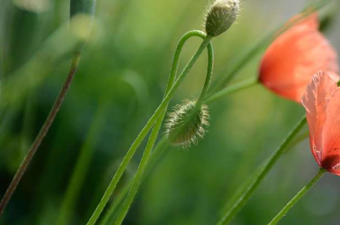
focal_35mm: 496
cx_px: 277
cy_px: 44
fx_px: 4675
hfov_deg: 4.2
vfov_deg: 2.8
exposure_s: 1/200
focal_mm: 200
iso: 100
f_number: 5.6
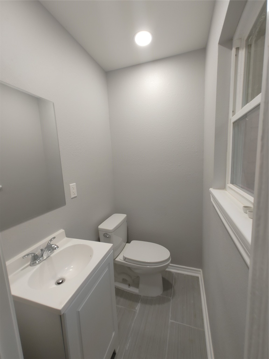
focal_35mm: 15
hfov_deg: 81.7
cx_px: 134
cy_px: 180
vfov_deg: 98.2
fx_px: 155
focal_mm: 1.78
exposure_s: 1/40
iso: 50
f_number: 1.9
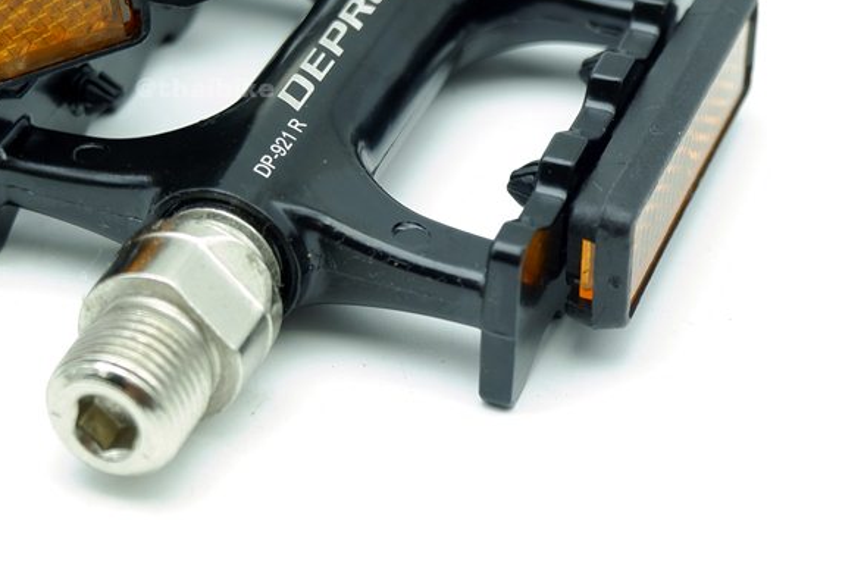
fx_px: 2592
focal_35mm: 108
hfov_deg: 18.5
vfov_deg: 12.5
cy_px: 6
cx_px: 43
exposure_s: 1/56
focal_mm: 31.4
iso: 200
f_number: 4.7
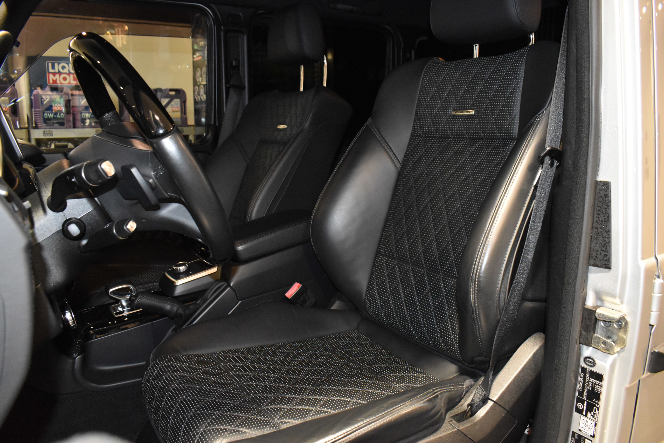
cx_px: 332
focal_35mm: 27
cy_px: 222
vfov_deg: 47.9
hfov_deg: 67.4
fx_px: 498
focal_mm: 18
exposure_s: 1/60
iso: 4500
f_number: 5.6
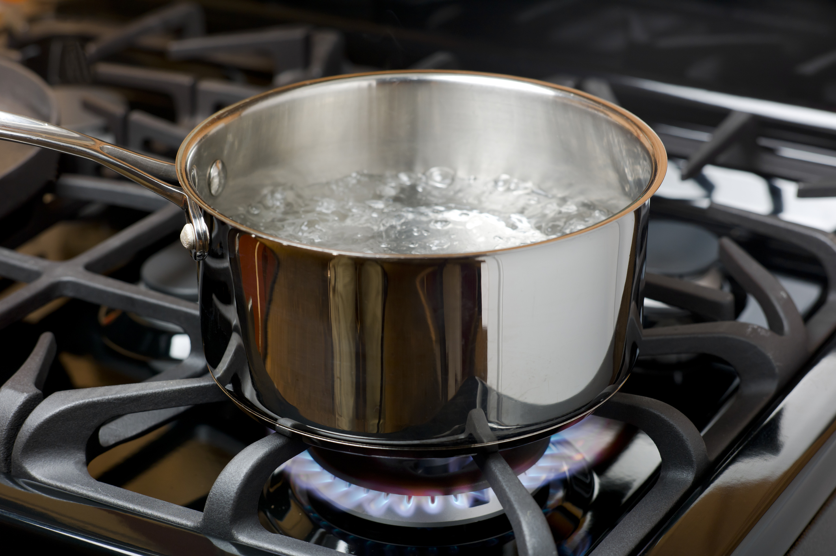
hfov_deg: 27.0
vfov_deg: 18.2
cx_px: 418
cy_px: 278
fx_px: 1741
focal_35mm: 75
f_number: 4
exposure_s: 1/4
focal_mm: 75
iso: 160
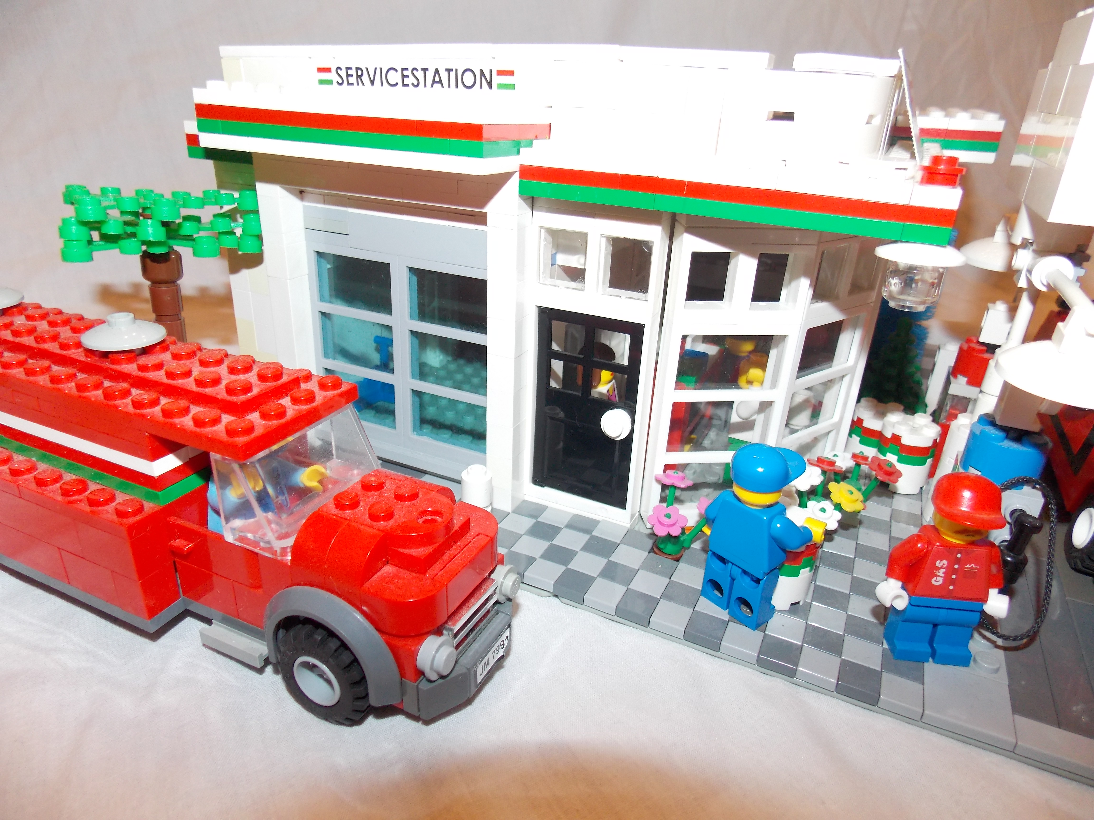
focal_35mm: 23
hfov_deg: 73.9
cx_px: 547
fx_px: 727
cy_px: 410
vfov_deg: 58.9
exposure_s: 1/30
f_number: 3.1
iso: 200
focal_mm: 4
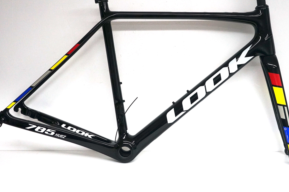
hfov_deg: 41.9
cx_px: 157
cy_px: 74
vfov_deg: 28.5
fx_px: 377
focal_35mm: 47
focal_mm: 37
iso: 1600
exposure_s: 1/160
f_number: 4
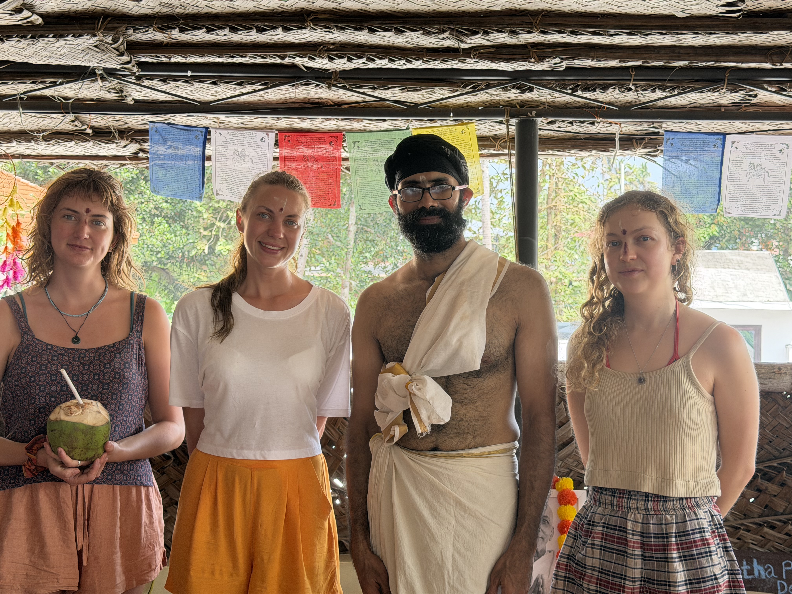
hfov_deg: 39.7
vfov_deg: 30.3
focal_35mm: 48
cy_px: 297
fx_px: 1098
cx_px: 396
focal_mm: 6.76
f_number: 1.78
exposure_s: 1/297
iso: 80
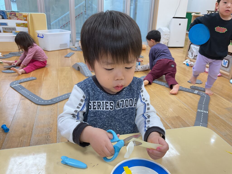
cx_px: 116
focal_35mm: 29
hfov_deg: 61.7
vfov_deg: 48.2
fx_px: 194
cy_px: 87
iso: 64
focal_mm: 3
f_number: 1.8
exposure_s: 1/100
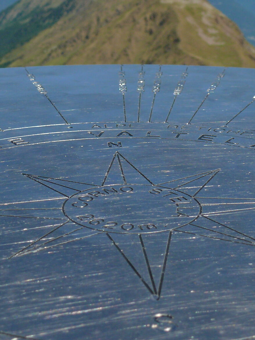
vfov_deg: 27.0
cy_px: 150
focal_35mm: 72
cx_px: 116
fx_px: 707
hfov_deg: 20.4
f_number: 5
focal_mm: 7.4
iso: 100
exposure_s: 1/800
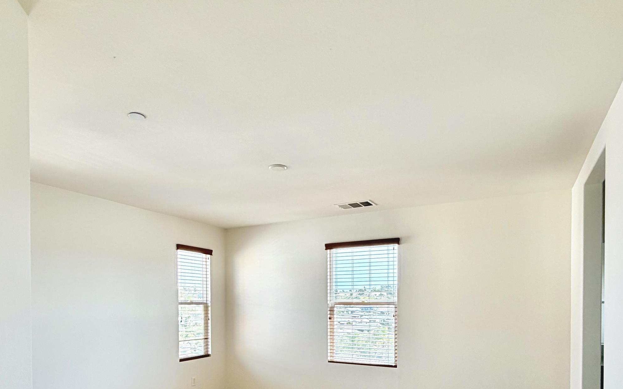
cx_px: 309
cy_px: 310
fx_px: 391
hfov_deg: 77.2
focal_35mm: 23
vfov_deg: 49.9
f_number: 2.2
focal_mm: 2.22
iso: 100
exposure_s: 1/120
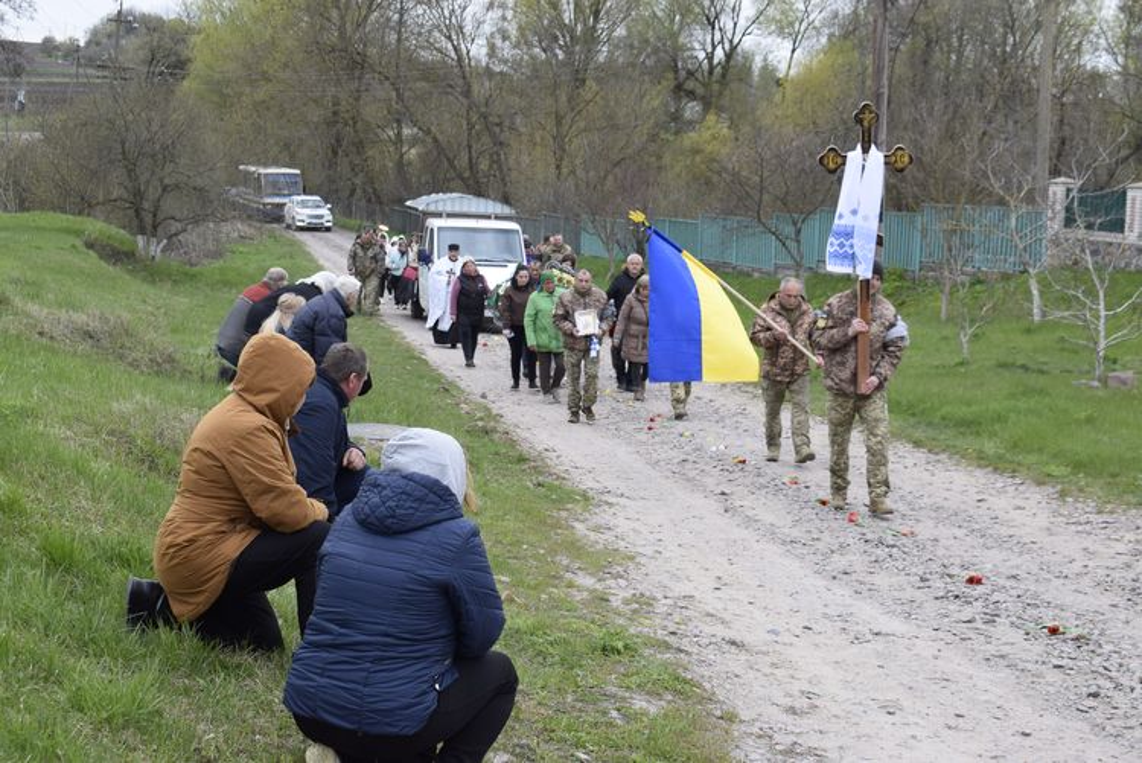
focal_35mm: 54
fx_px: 1714
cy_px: 382
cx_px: 571
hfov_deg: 36.9
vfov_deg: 25.1
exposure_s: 1/250
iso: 360
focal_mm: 36
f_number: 8
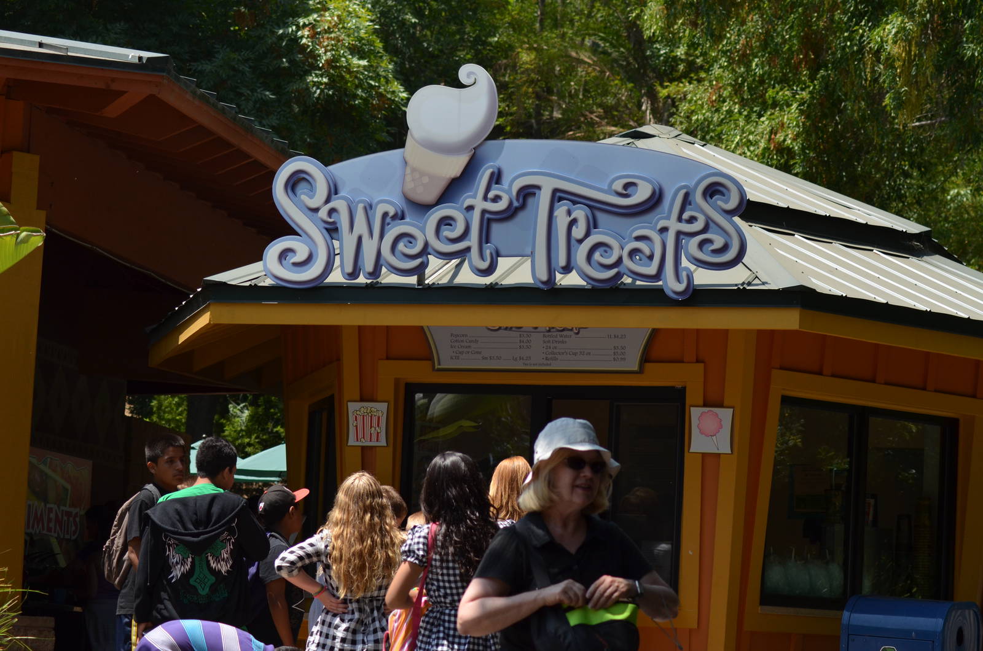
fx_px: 2861
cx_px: 492
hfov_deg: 19.5
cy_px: 326
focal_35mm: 105
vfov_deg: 13.0
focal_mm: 70
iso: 400
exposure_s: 1/1250
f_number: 5.6
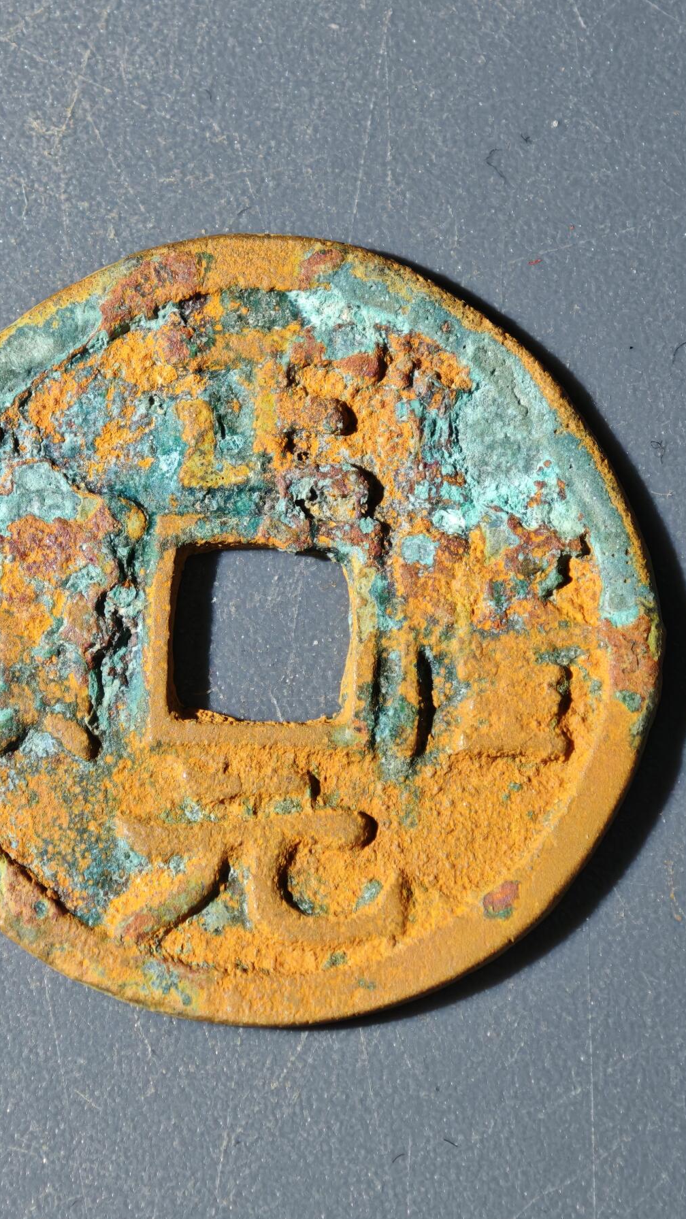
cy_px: 611
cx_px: 251
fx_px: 3751
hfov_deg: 10.4
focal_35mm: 116
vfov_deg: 18.5
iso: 320
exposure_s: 1/100
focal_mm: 9
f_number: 2
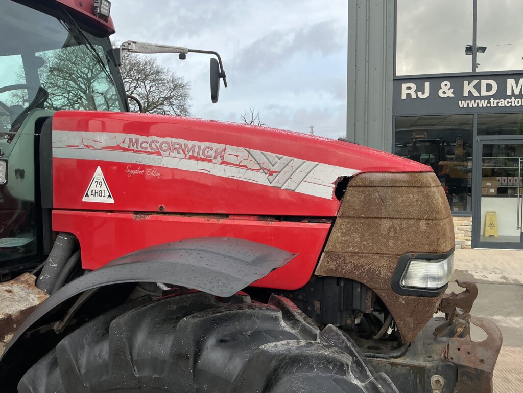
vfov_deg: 49.7
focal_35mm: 28
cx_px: 262
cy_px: 196
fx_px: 423
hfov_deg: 63.4
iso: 25
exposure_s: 1/613
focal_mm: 3
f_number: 1.8
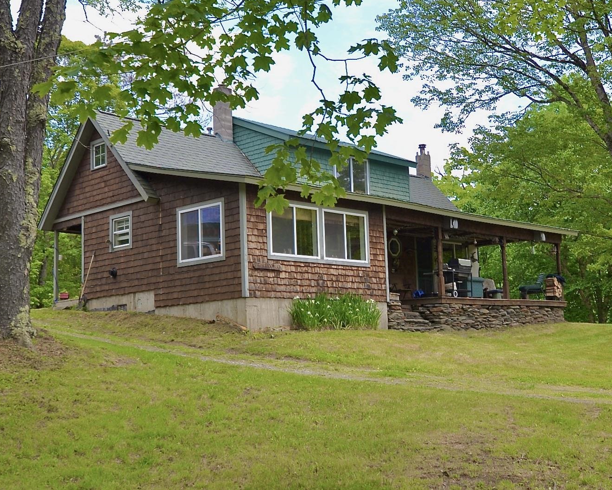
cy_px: 244
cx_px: 311
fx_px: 616
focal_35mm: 34
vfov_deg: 43.4
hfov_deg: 52.8
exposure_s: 1/160
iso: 100
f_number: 6.3
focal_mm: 20
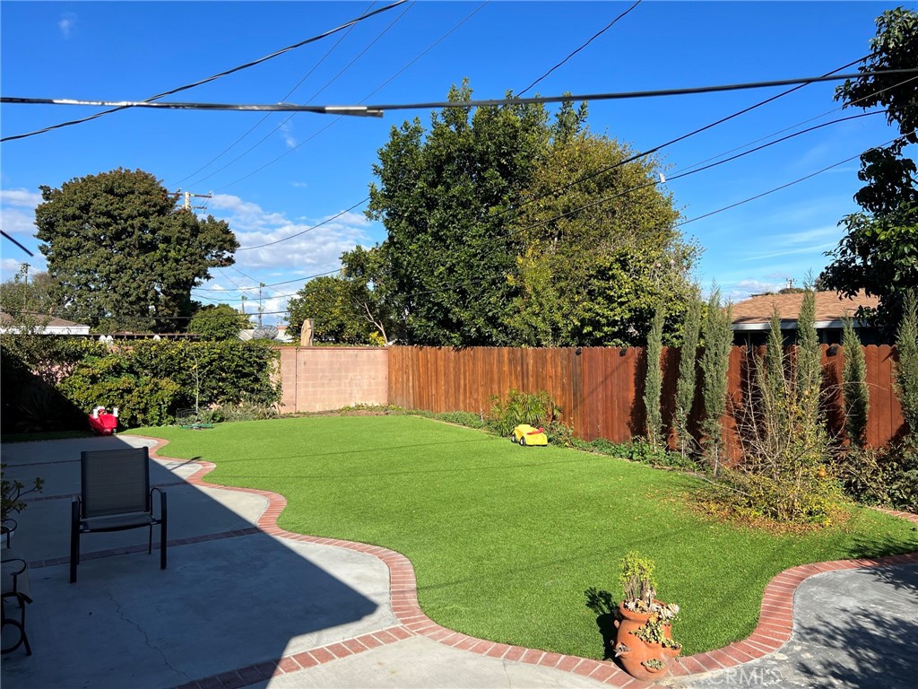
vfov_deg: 53.1
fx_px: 690
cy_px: 344
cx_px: 459
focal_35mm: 26
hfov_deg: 67.3
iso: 50
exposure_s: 1/3257
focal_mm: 5.7
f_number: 1.5
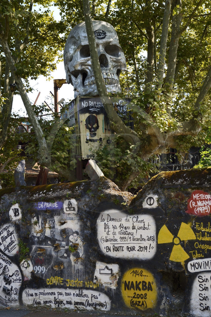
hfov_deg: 24.6
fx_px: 484
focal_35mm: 55
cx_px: 106
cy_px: 158
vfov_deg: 36.3
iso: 200
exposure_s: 1/160
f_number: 7.1
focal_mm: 55
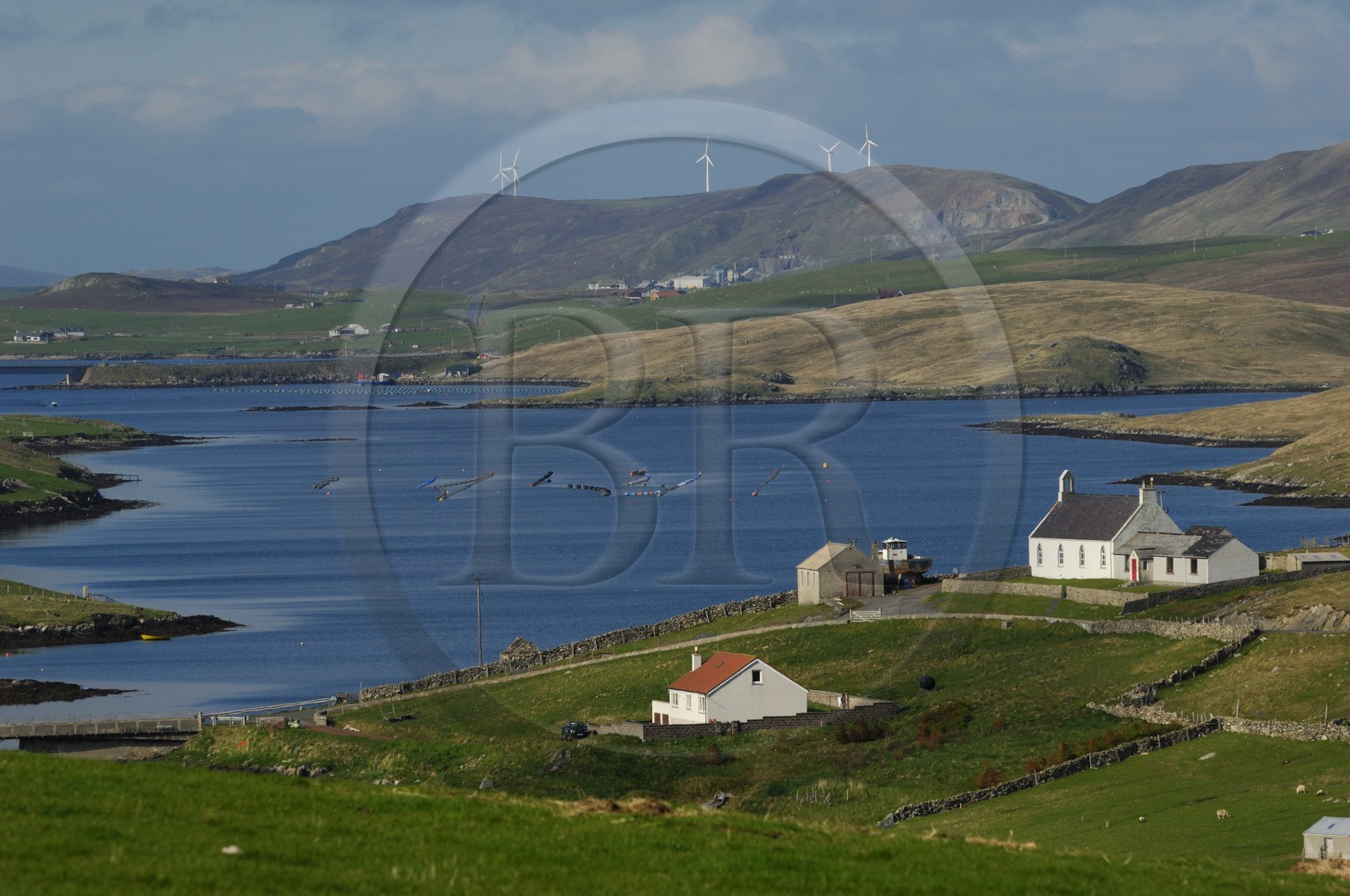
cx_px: 675
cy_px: 448
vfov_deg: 5.4
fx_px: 9549
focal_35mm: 255
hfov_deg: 8.1
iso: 100
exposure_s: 1/250
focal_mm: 170
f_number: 9.5
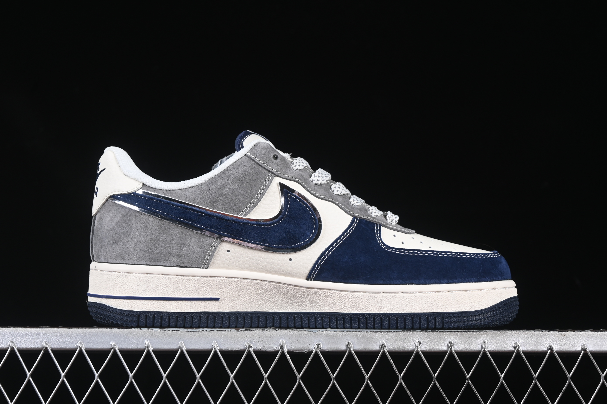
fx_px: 1264
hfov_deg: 27.0
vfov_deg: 18.2
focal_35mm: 75
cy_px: 202
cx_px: 304
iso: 160
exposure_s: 1/80
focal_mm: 50
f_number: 7.1
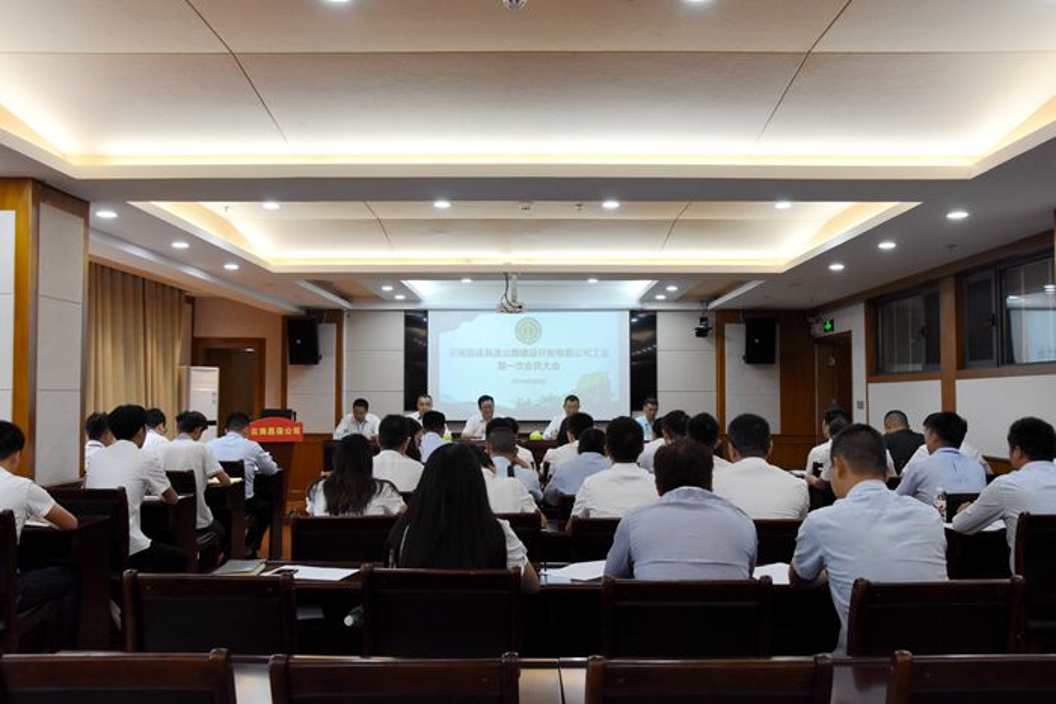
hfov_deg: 57.2
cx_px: 528
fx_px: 968
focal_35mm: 33
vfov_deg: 40.0
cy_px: 352
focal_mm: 22
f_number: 6.3
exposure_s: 1/160
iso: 1600
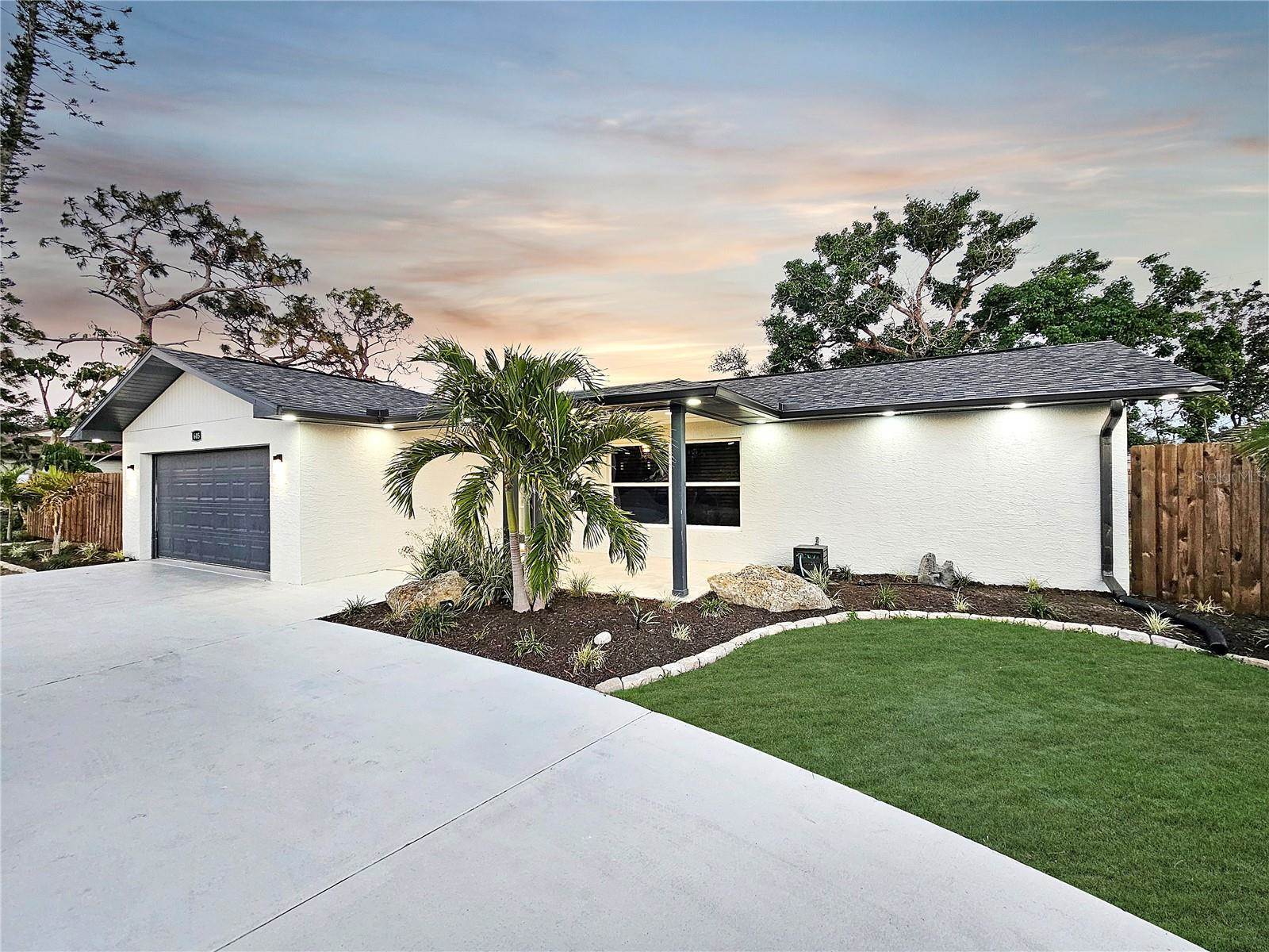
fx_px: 477
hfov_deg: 106.2
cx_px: 634
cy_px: 476
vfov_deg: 89.9
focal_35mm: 13
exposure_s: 1/60
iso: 125
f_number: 2.2
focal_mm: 2.2
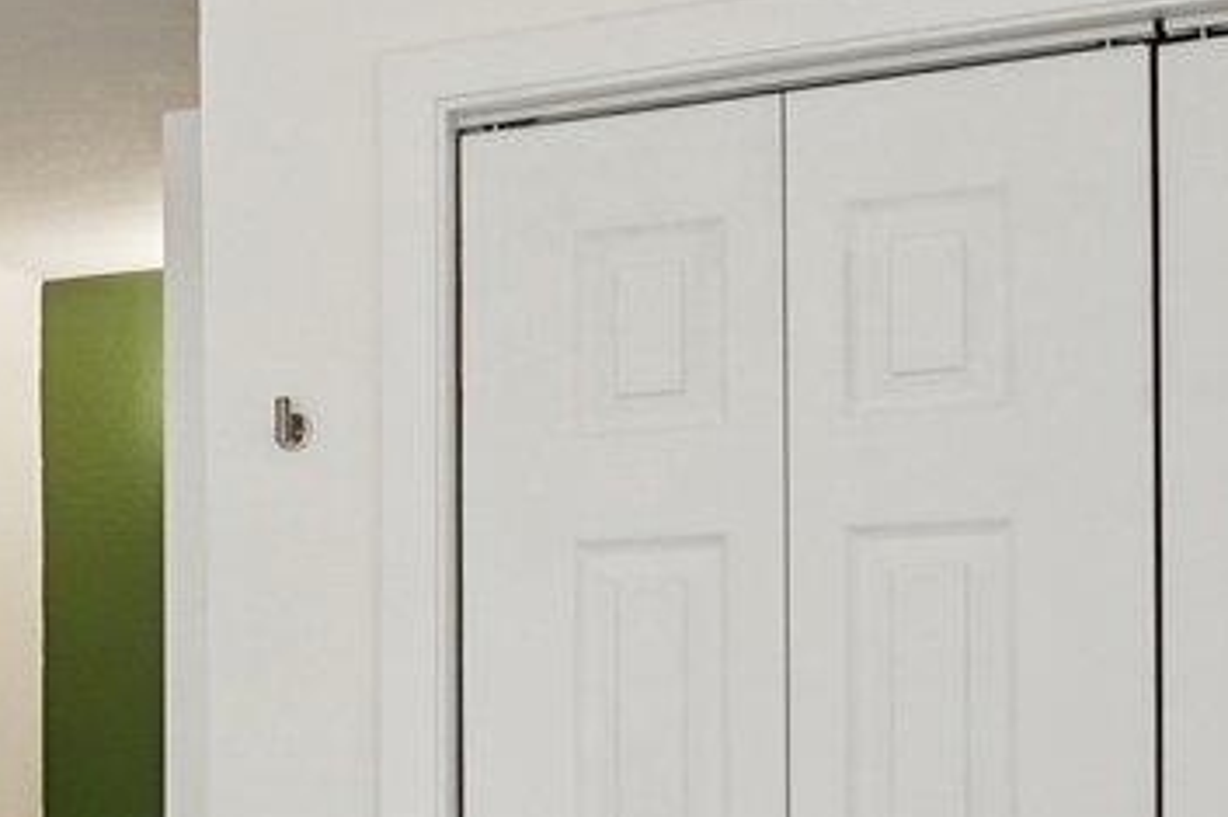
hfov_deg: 18.7
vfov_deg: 15.2
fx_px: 2986
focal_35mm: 88
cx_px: -898
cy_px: 906
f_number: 8
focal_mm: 15.1
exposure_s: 1/30
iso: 400
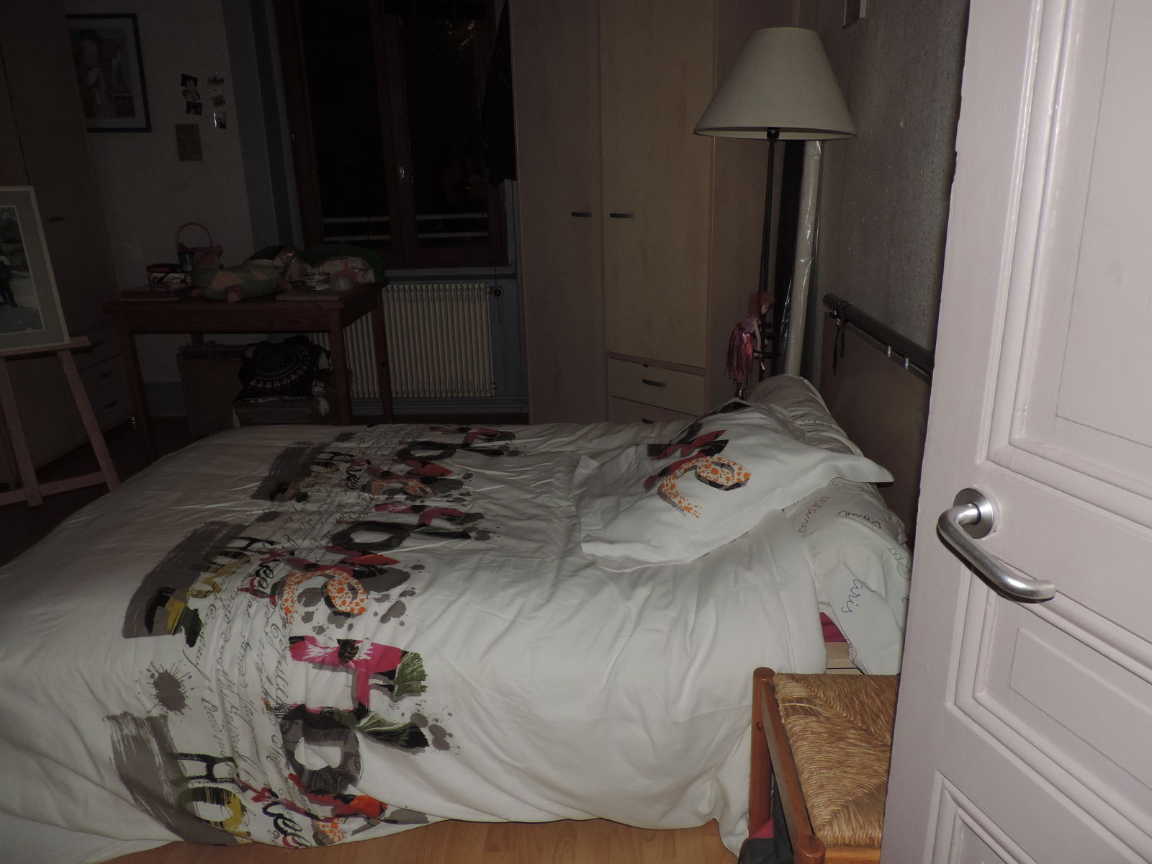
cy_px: 432
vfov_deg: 56.8
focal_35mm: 24
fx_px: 799
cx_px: 576
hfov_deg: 71.6
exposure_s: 1/30
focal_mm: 4.3
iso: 200
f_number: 3
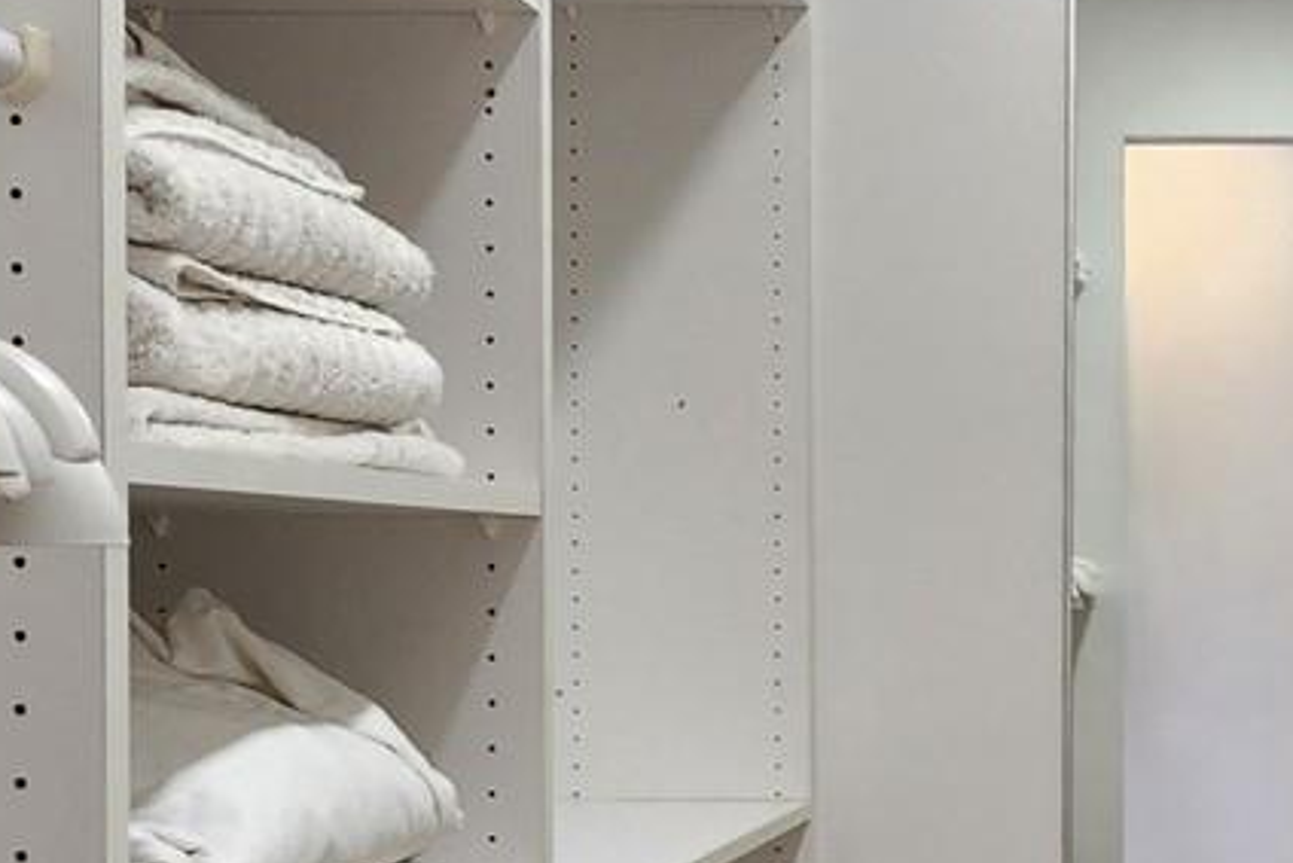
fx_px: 1832
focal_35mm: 51
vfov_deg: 26.1
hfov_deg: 35.4
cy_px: 660
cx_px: 1273
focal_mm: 2.2
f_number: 2.2
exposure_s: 1/60.2
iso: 160
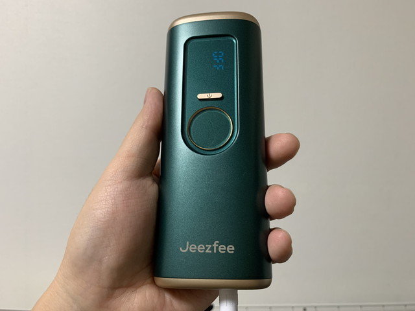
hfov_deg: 67.3
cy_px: 156
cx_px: 208
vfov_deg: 53.1
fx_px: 312
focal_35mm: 26
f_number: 1.8
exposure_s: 1/50
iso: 125
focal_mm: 4.2
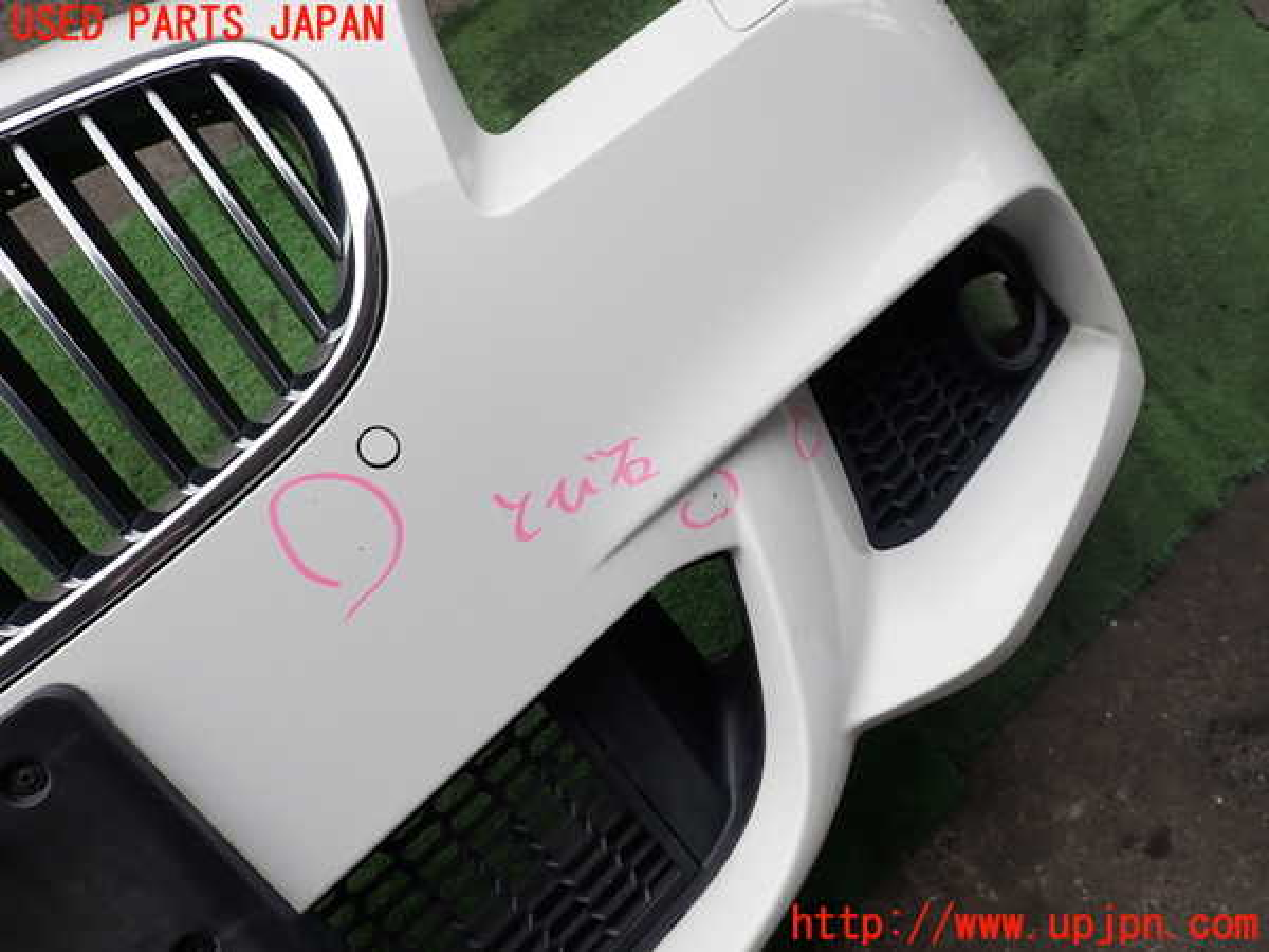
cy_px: 476
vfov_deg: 54.9
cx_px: 634
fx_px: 916
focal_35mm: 25
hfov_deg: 69.4
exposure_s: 1/500
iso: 100
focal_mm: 4.5
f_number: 2.8
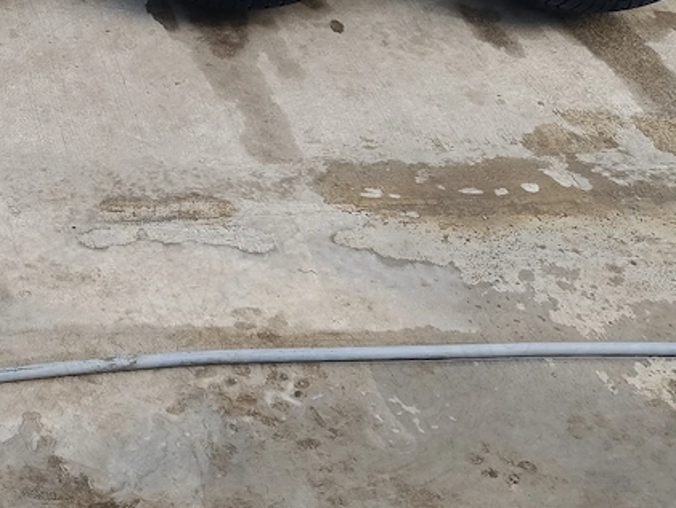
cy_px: -87
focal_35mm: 57
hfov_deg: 31.3
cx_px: 2
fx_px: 1113
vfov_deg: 23.6
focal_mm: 6.14
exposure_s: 1/100
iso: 73
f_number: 1.65
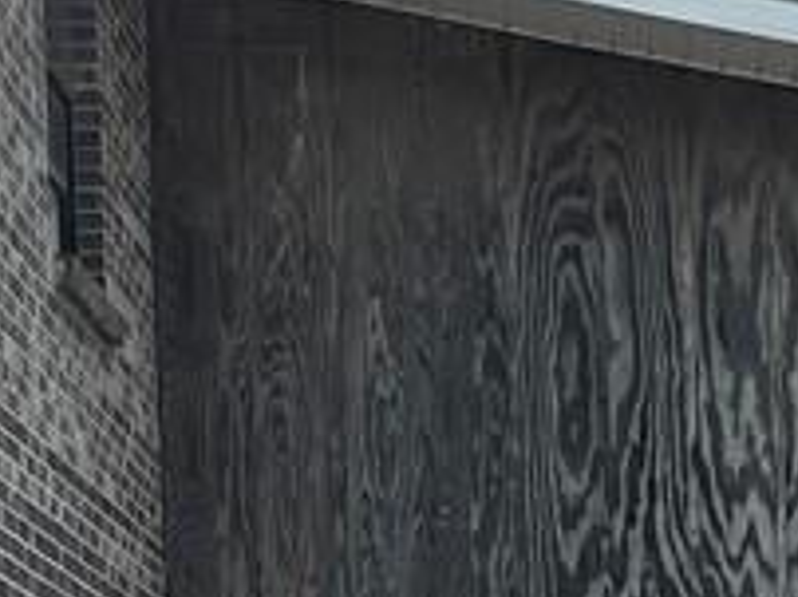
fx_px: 3039
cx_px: 1098
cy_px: 941
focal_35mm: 132
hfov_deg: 14.2
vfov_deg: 10.7
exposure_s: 1/513
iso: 50
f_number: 1.6
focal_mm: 5.1
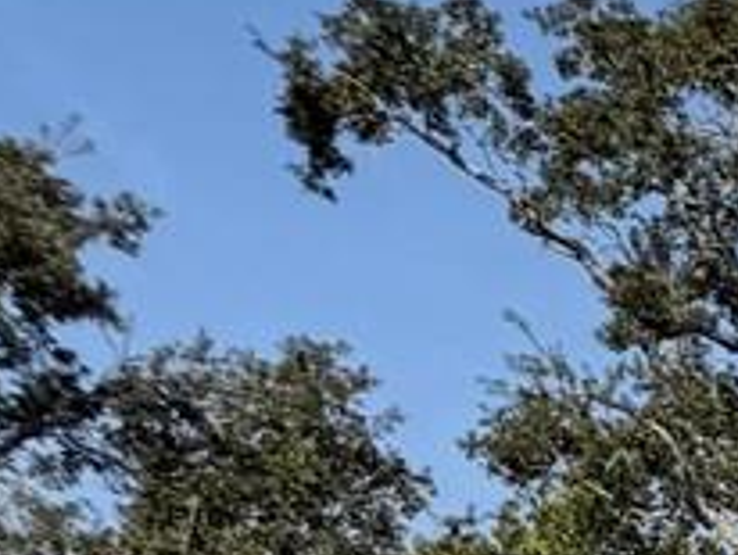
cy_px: 1755
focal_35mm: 186
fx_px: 3970
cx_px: 2784
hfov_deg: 7.8
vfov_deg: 7.0
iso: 80
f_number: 1.78
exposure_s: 1/6711
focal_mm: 6.76
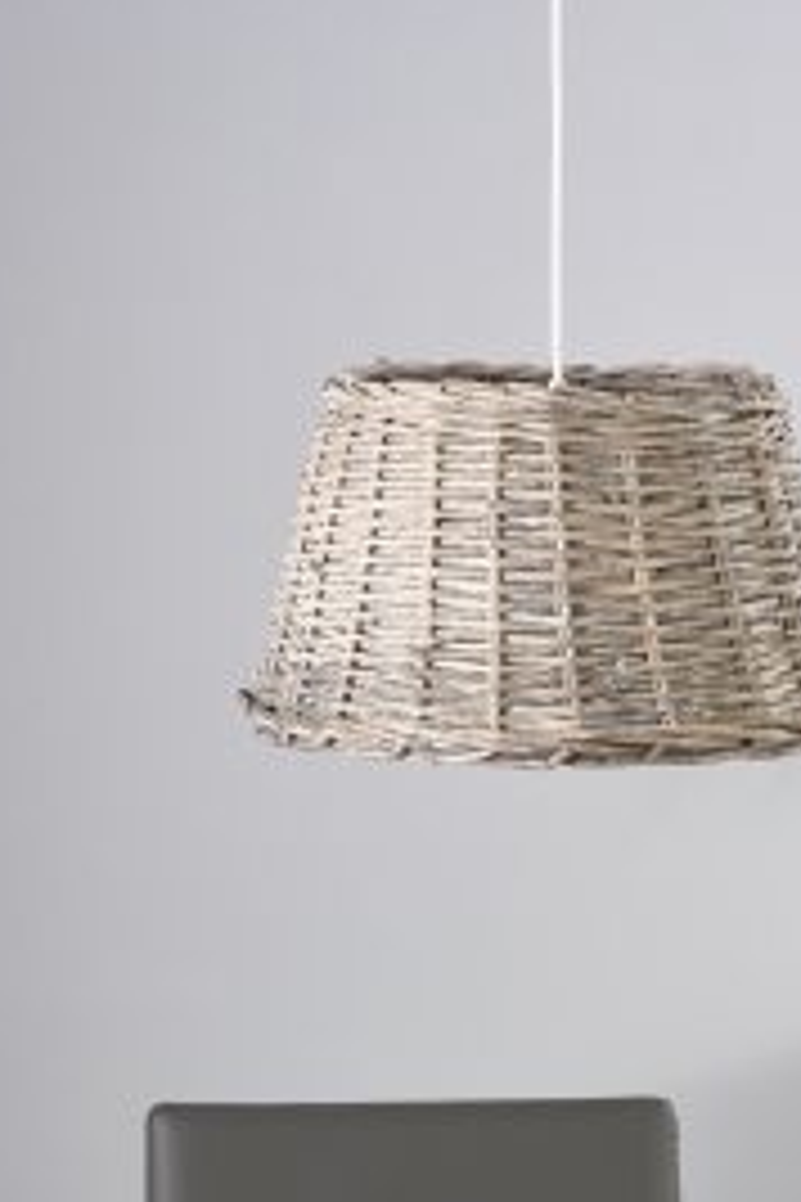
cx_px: 837
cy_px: 1256
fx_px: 6374
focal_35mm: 191
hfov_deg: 7.2
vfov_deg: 10.7
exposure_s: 1/100
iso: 100
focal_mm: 85
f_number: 11
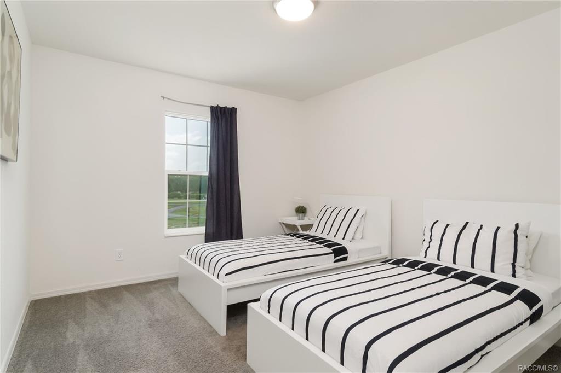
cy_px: 186
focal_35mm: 18
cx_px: 280
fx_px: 280
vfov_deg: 67.3
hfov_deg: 90.0
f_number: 8
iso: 320
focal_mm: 12
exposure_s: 1/4
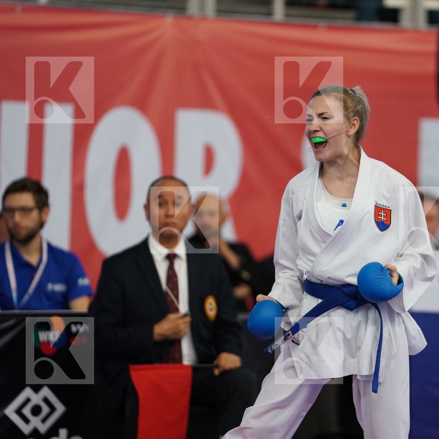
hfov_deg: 6.8
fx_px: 3673
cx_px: 309
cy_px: 220
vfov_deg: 6.8
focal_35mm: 256
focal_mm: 200
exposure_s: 1/1000
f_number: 2.8
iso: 1600
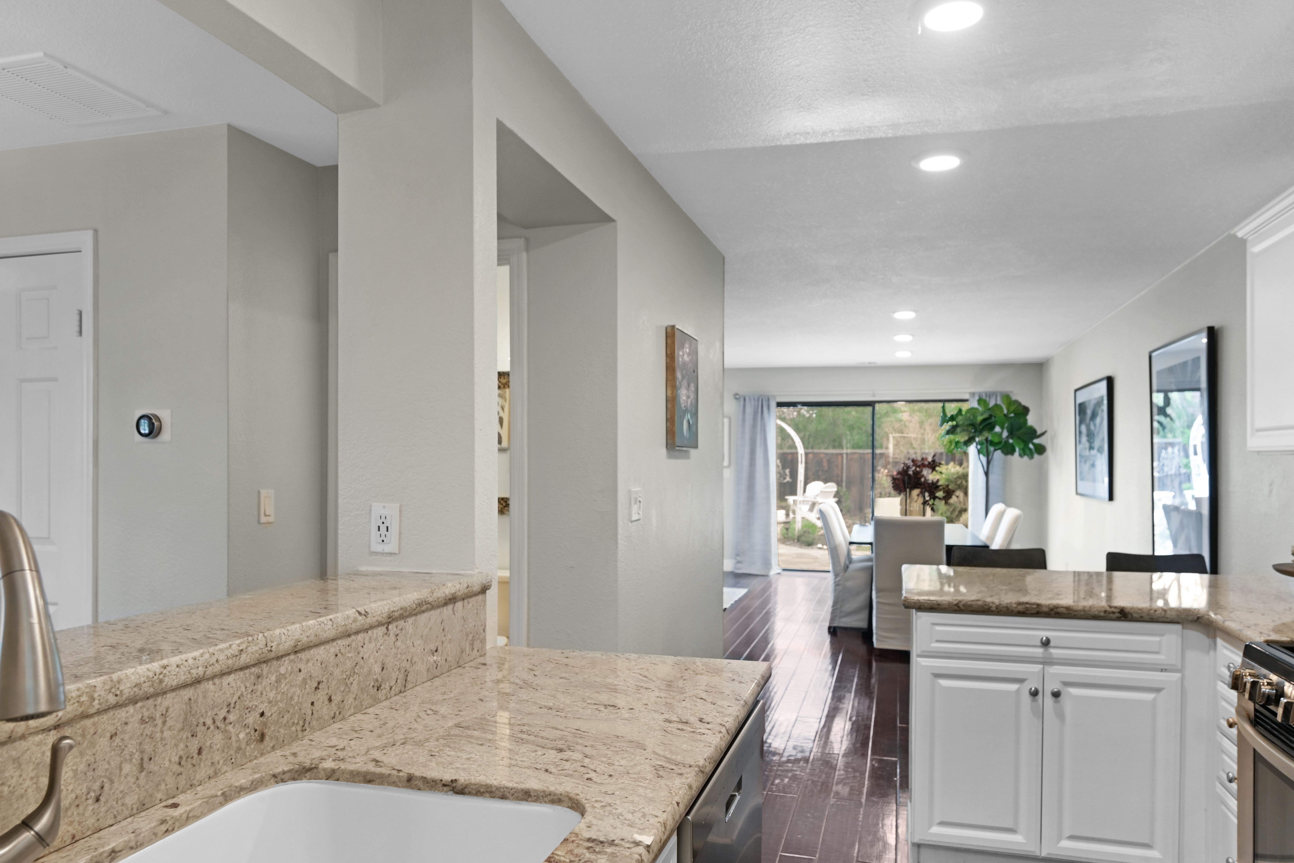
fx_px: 702
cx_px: 644
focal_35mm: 20
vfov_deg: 63.1
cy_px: 452
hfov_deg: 85.3
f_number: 5
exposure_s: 1/20
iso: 320
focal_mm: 18.5
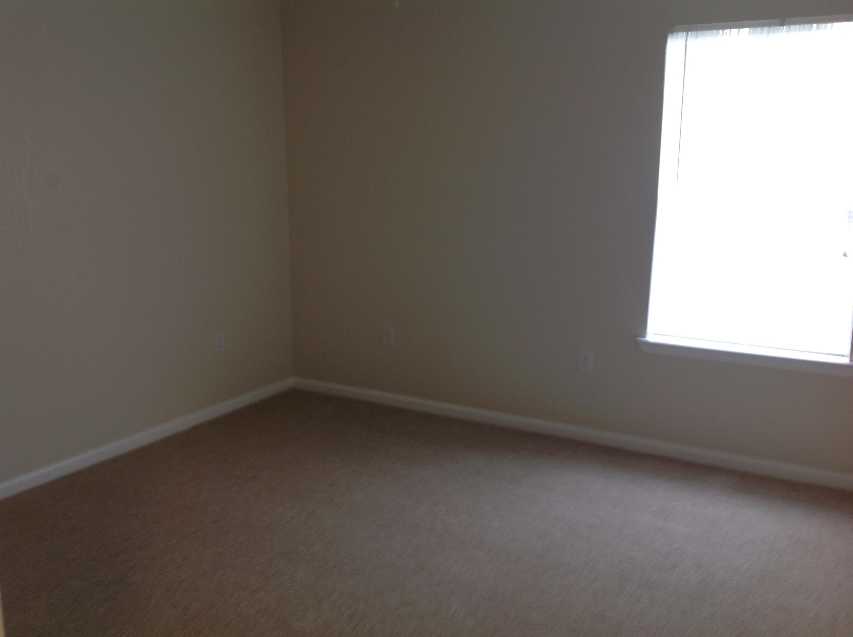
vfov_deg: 40.6
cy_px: 318
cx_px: 426
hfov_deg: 52.7
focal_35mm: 35
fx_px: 861
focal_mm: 4.28
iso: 50
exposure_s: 1/17
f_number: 2.4
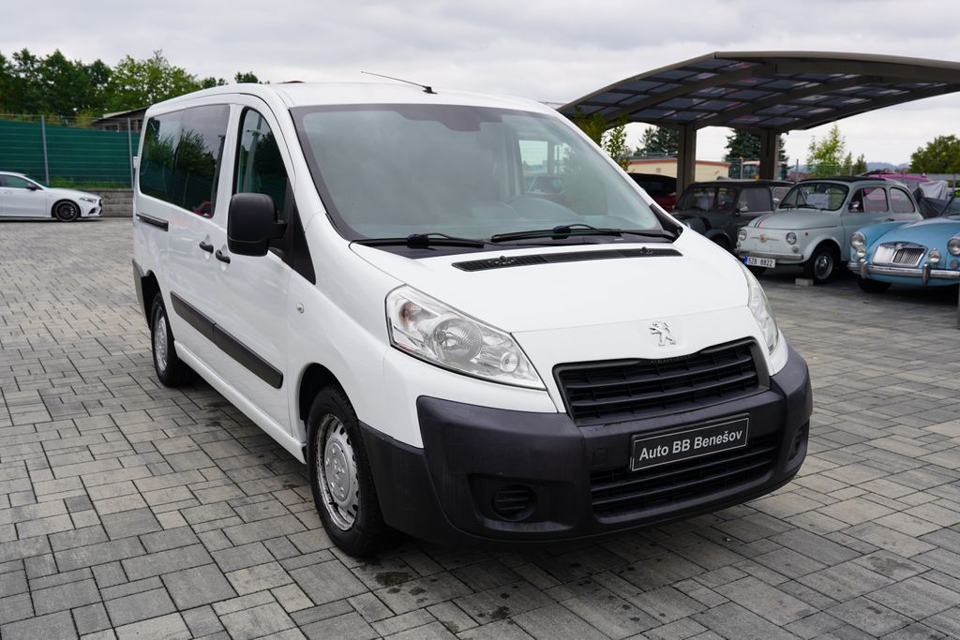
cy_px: 320
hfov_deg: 57.2
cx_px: 480
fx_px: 880
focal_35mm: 33
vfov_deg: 40.0
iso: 100
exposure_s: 1/100
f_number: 6.3
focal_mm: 33
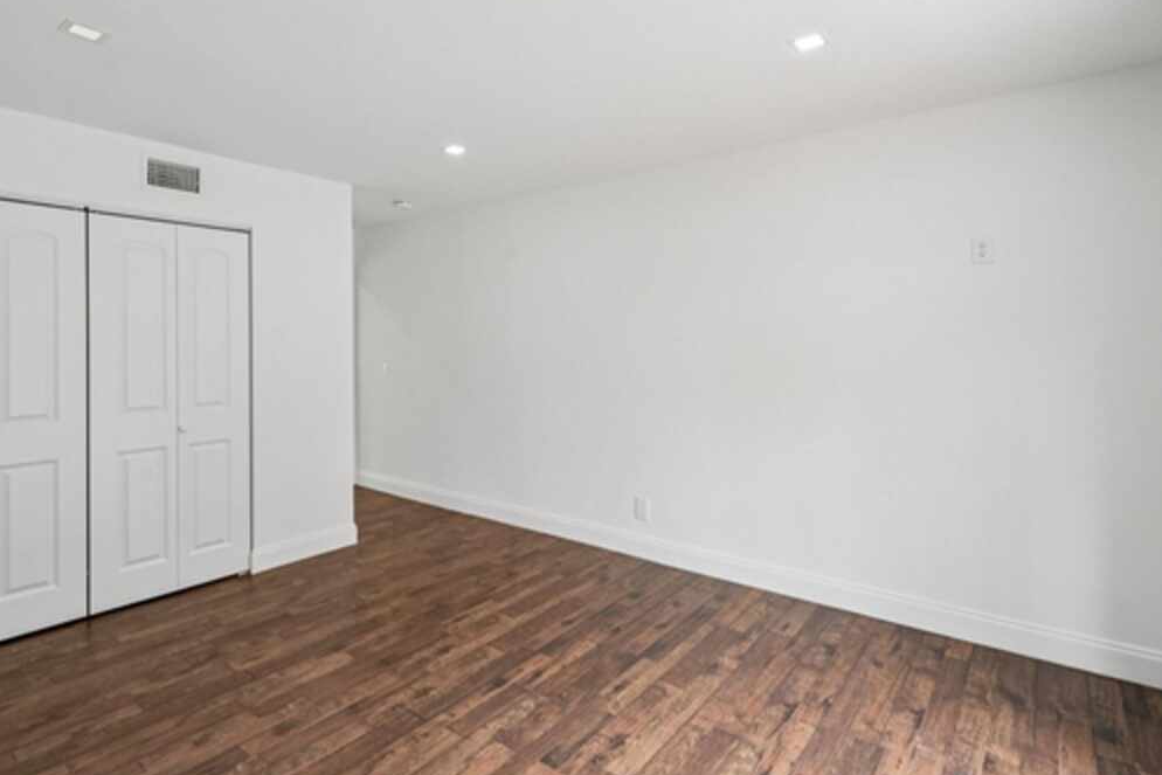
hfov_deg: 90.0
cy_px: 333
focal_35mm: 18
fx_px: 581
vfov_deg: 67.1
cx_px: 580
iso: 400
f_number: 8
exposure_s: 1/30
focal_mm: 14
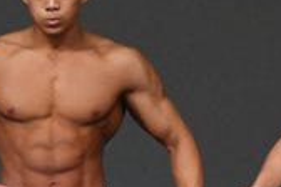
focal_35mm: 1595
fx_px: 12449
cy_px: 197
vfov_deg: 0.9
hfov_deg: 1.3
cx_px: -202
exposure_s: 1/400
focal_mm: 230
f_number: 5.6
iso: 4000
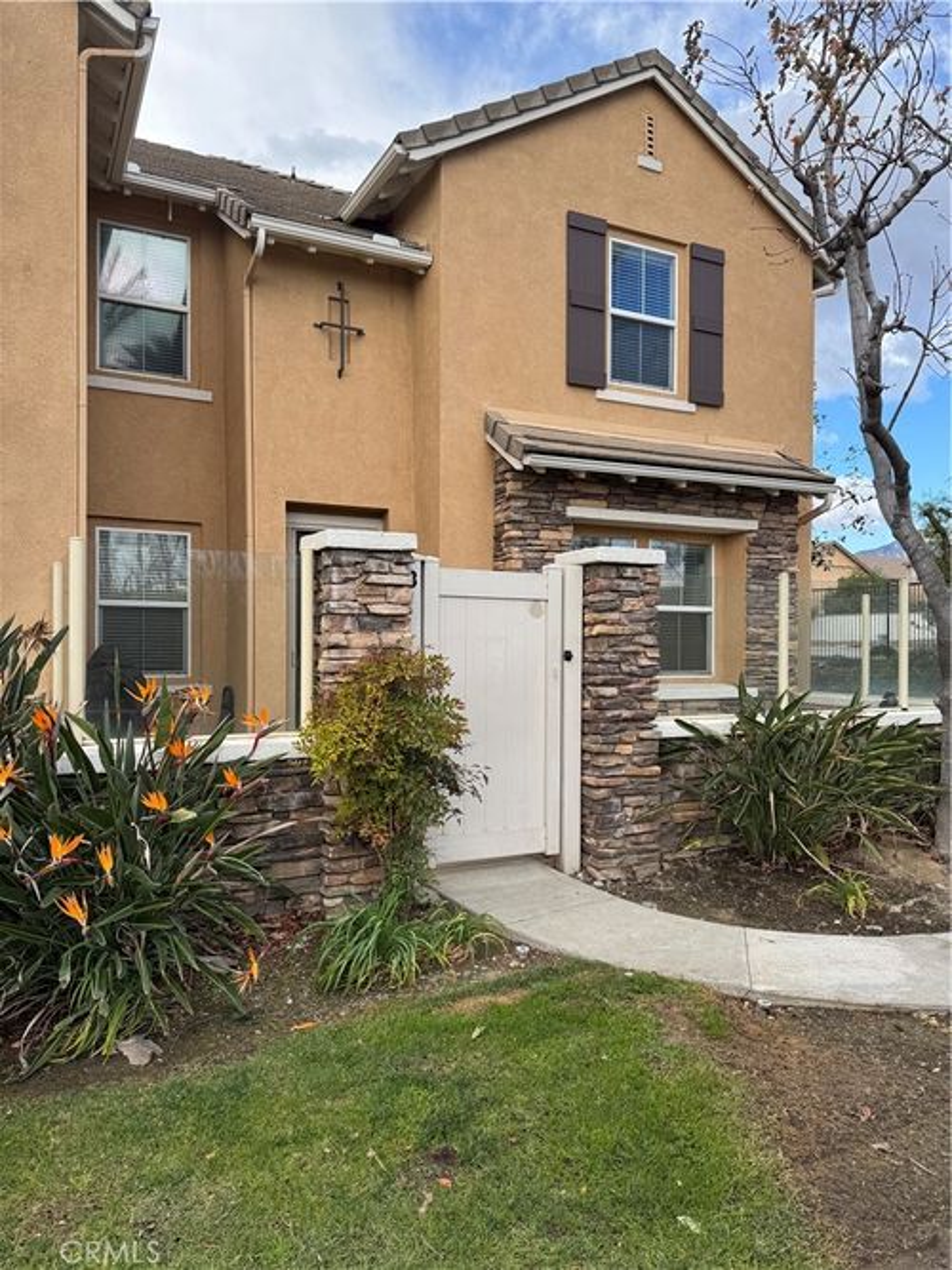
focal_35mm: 24
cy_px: 635
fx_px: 880
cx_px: 476
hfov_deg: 56.8
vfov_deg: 71.6
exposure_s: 1/1042
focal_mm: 6.76
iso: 80
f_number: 1.78
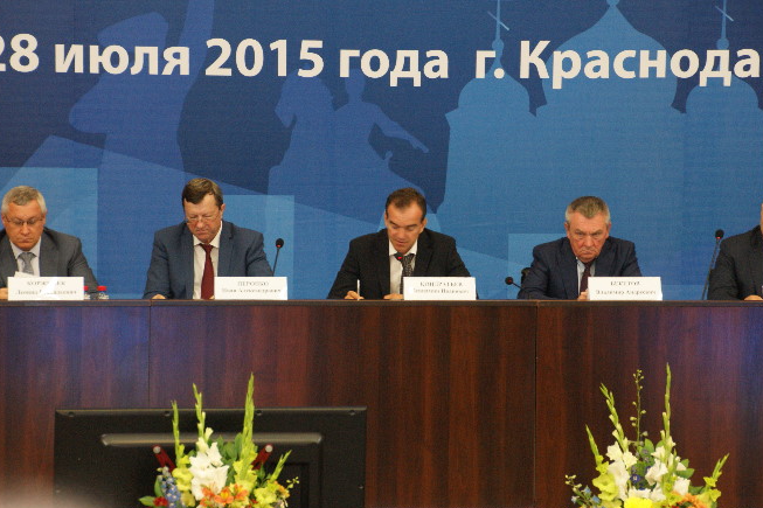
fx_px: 4280
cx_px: 375
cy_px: 245
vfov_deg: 6.8
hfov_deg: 10.2
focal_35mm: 202
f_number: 5.6
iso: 800
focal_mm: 110
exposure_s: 1/15
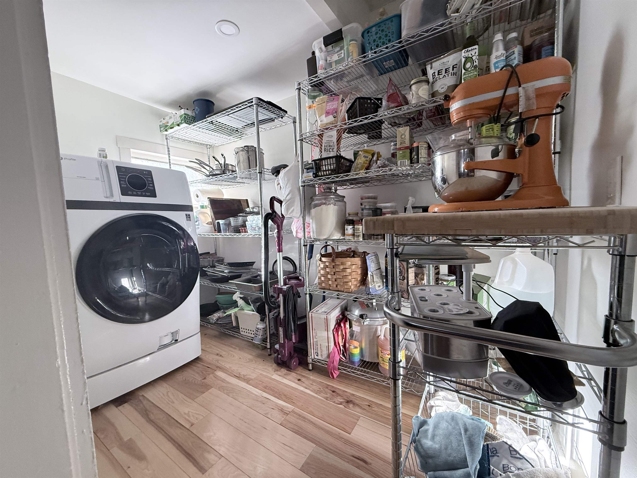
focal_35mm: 14
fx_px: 258
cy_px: 239
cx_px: 318
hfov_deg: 102.1
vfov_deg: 85.7
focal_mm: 2.22
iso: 320
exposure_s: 1/99
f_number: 2.2
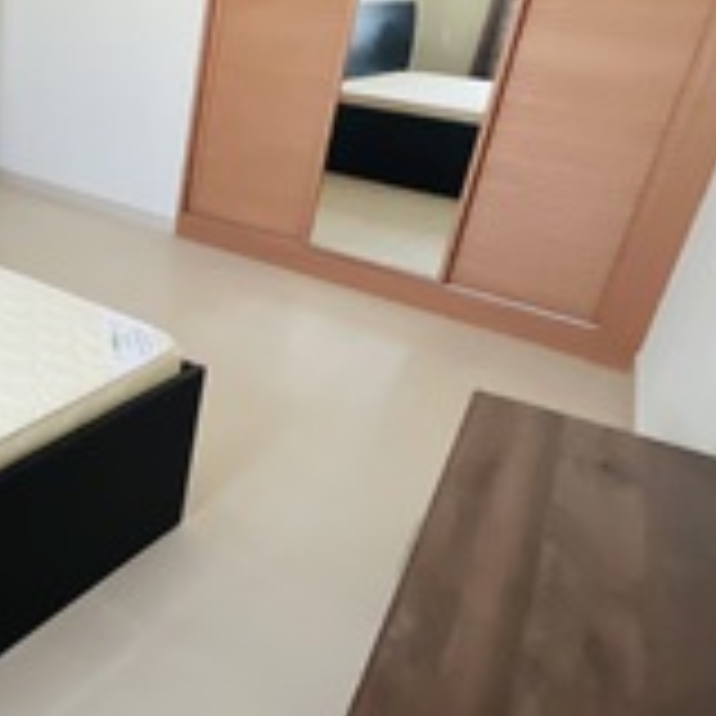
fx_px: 772
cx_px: -20
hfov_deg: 42.1
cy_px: 335
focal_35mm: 33
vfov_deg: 49.7
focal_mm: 1.57
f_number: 1.8
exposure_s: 1/60
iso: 500
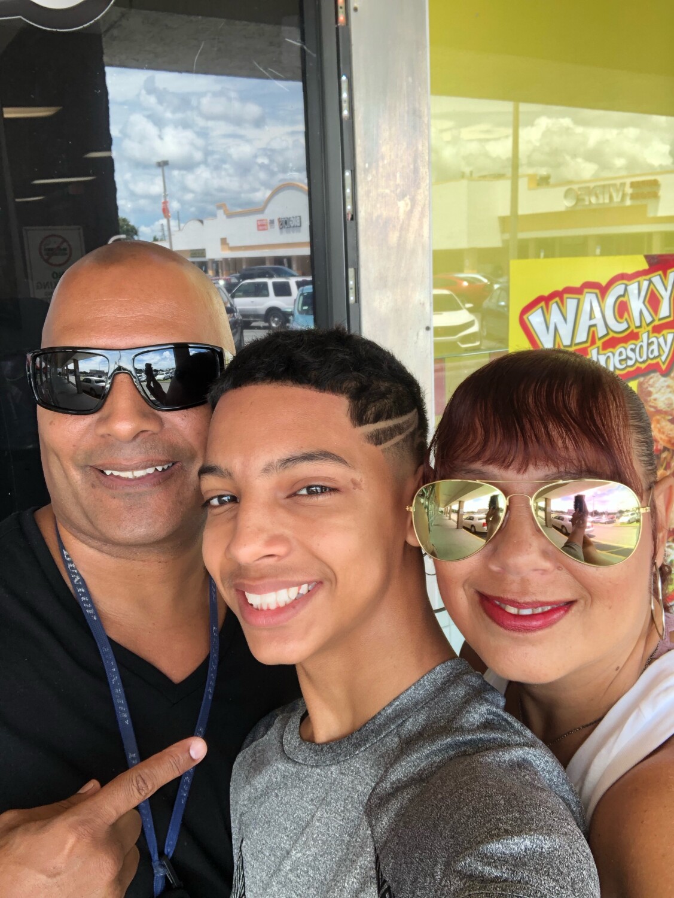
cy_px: 449
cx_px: 337
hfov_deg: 44.2
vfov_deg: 56.8
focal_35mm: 32
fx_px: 830
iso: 50
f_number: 2.2
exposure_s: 1/120
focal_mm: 2.87
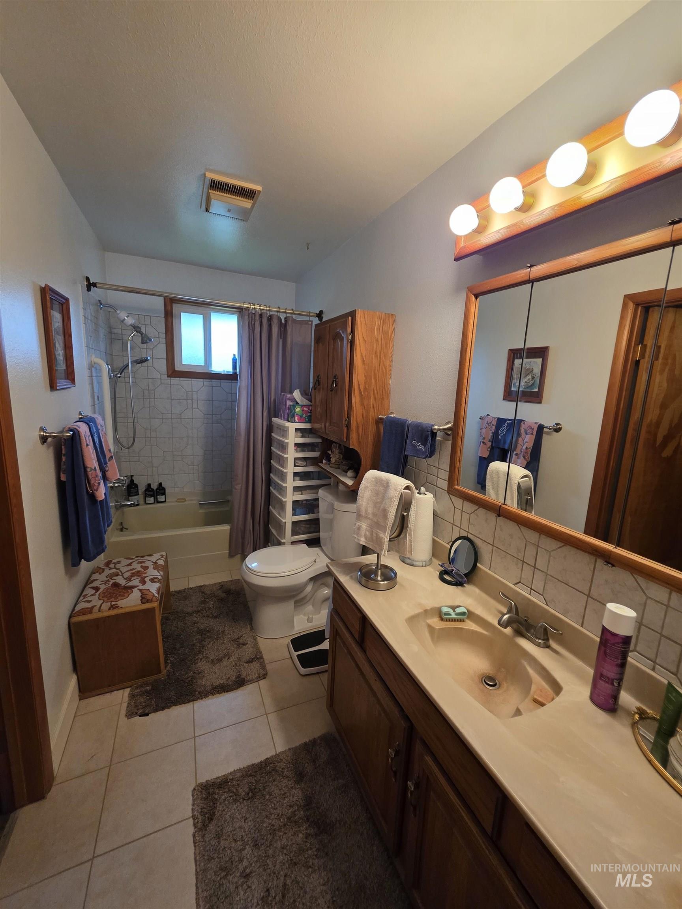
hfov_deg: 89.9
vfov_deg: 106.2
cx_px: 341
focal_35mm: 13
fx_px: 341
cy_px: 454
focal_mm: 2.2
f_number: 1.9
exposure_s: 1/120
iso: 320
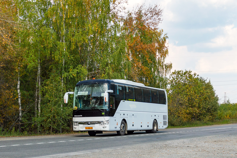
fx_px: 345
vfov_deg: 25.7
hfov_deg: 37.9
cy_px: 79
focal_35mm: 52
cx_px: 118
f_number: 7.1
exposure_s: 1/500
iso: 200
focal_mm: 35
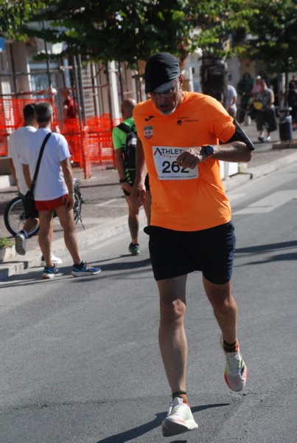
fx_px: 1662
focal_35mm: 135
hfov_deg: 10.2
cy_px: 222
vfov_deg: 15.2
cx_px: 148
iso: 1000
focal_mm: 90
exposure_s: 1/2000
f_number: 8
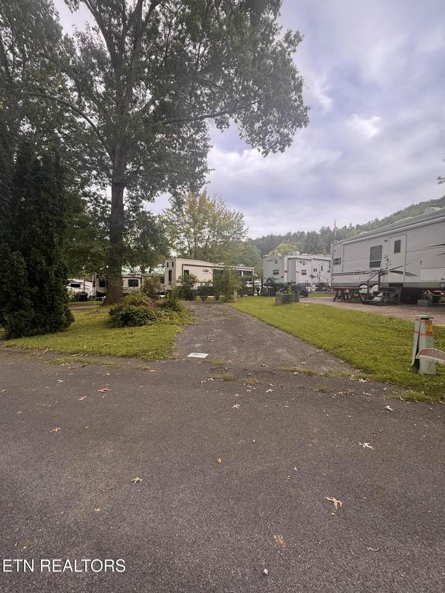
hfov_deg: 85.7
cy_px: 296
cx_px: 222
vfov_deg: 102.1
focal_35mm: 14
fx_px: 240
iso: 40
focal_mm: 2.22
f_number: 2.2
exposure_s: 1/229
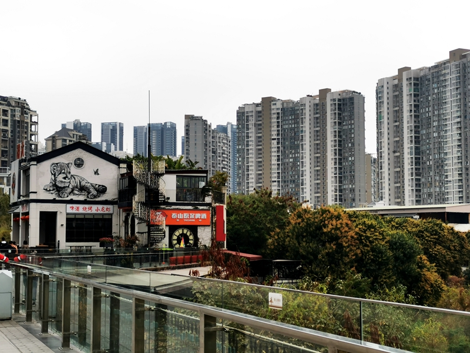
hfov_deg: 32.7
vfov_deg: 24.8
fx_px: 801
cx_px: 235
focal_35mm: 59
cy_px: 176
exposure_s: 1/645
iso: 50
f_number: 1.8
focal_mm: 5.58
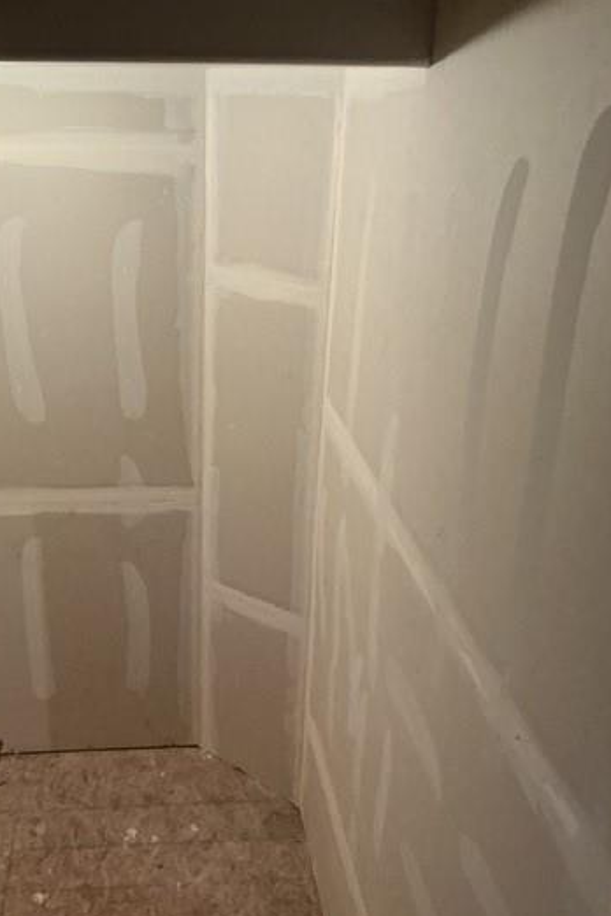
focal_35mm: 37
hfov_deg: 35.6
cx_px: 205
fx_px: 942
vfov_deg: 51.7
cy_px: 519
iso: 200
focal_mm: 3
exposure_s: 1/50
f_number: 1.8
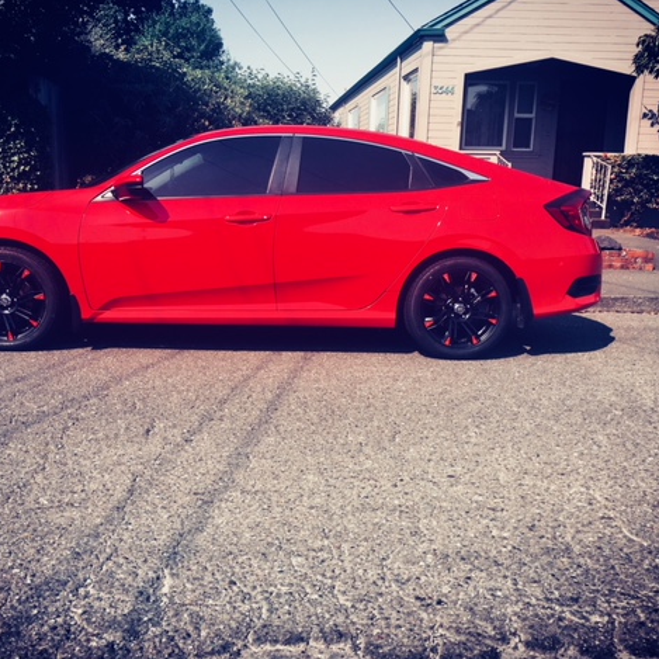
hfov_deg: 47.1
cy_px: 325
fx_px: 754
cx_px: 280
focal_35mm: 35
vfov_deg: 47.2
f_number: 2.2
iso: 25
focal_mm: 4.15
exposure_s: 1/1115
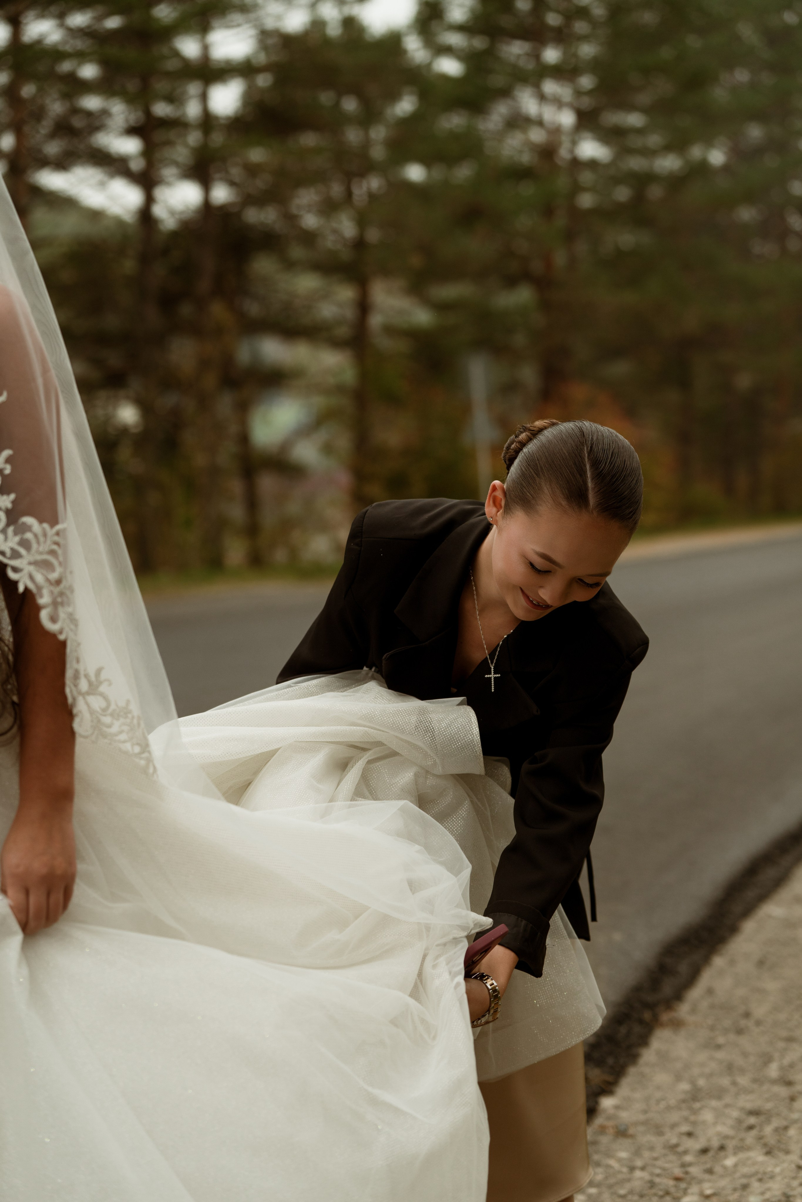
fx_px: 2339
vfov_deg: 28.8
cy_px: 601
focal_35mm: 70
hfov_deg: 19.5
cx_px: 401
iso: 640
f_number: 3.5
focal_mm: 70
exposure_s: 1/1250
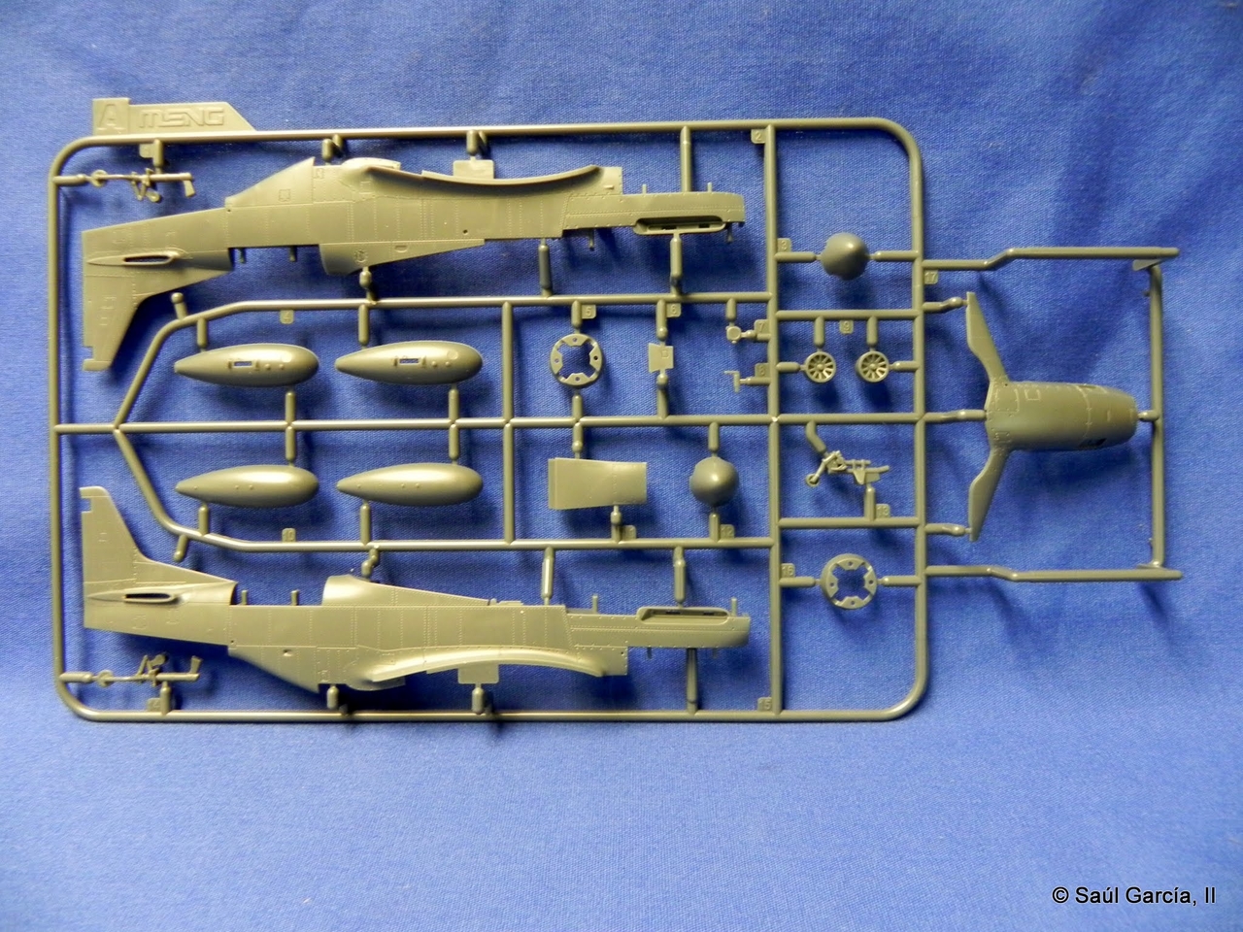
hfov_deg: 67.3
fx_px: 934
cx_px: 622
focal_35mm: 26
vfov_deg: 53.1
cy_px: 466
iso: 400
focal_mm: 4.6
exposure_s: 1/16
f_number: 2.8
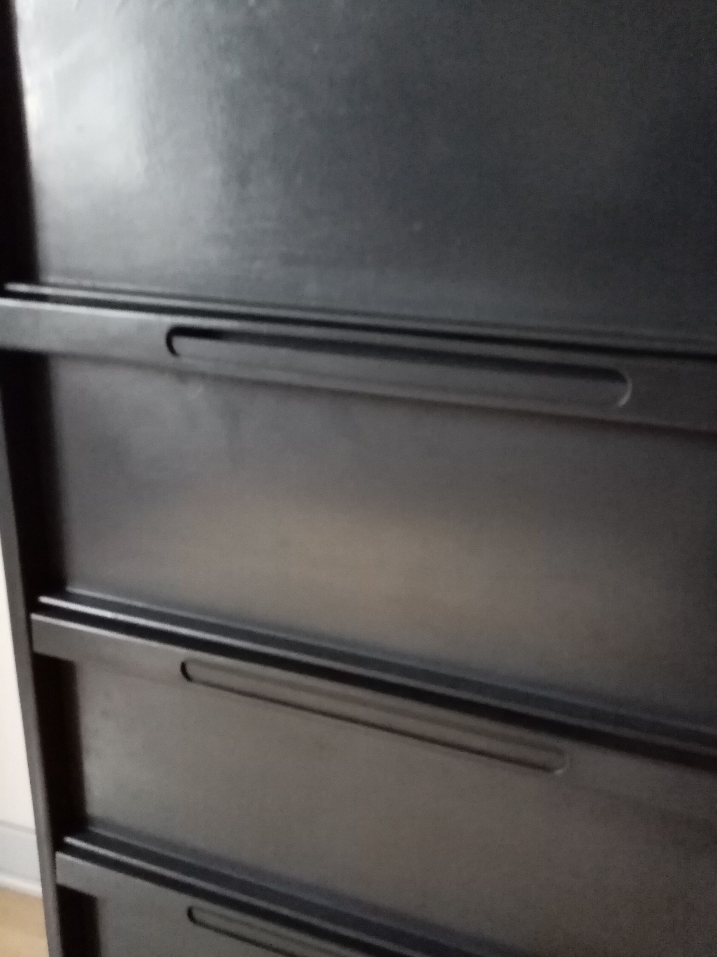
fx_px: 718
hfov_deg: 53.1
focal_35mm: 26
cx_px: 358
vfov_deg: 67.3
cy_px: 478
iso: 1302
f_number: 1.8
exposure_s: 1/20
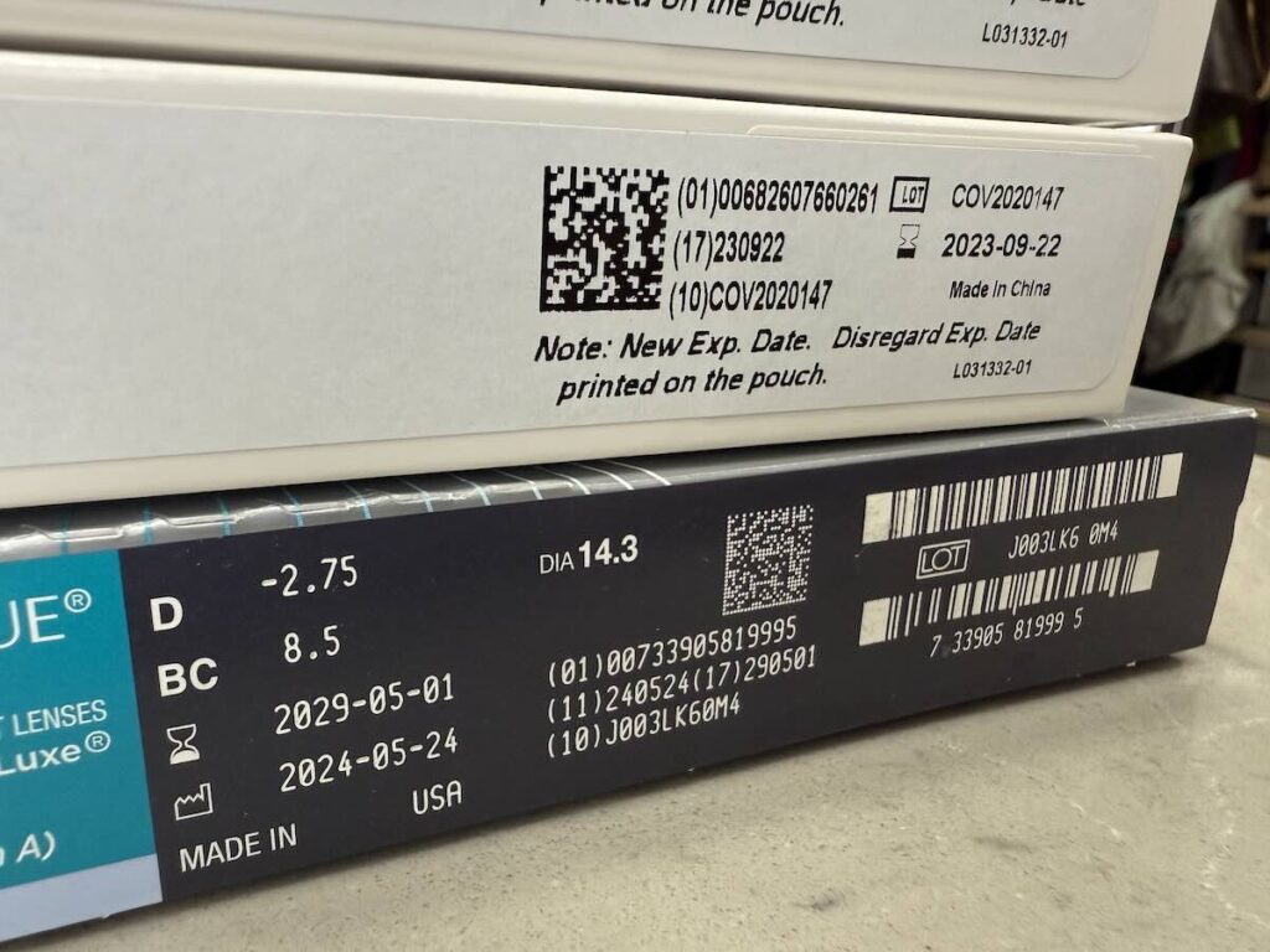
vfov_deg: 56.8
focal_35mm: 24
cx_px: 635
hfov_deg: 71.6
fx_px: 881
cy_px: 476
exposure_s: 1/120
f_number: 2.2
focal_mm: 2.22
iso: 320
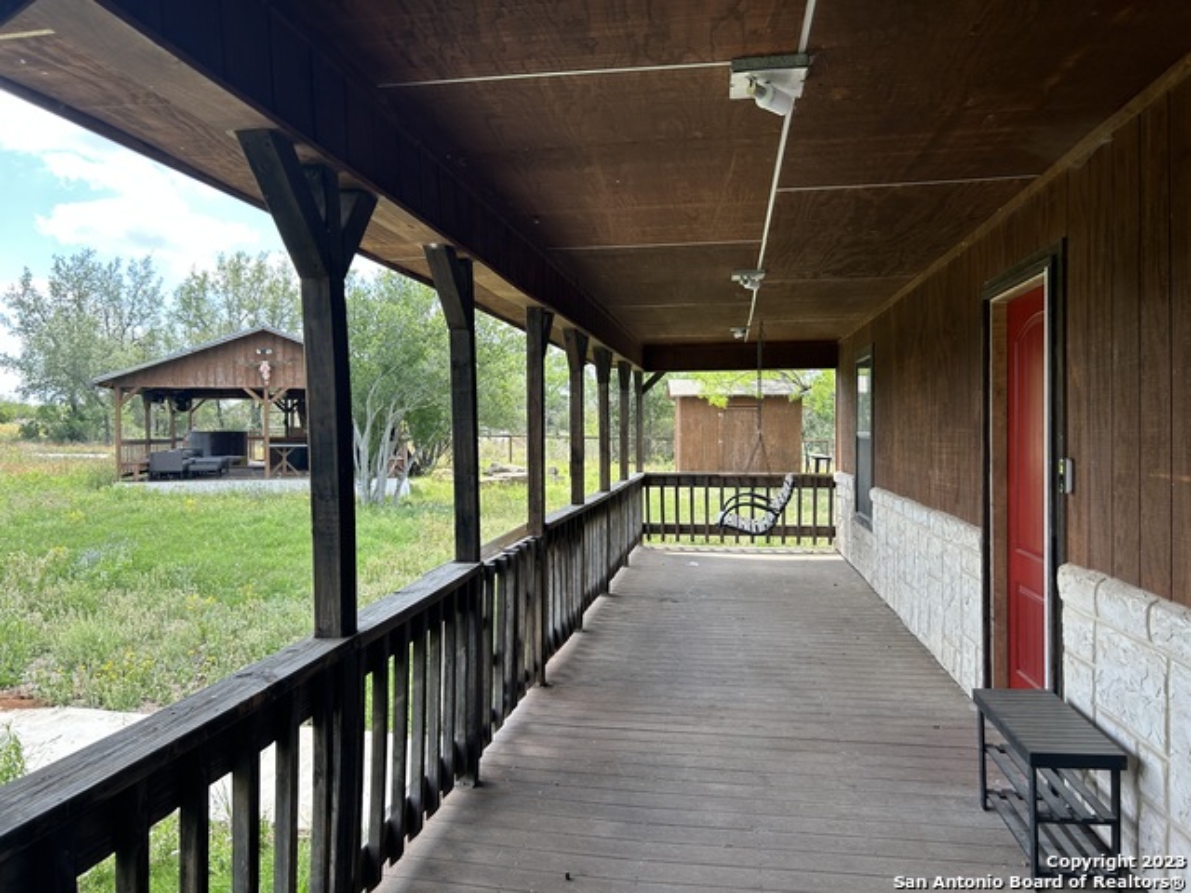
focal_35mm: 26
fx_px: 895
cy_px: 446
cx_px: 596
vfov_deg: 53.1
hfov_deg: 67.3
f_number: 1.5
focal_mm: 5.7
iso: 50
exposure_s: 1/539
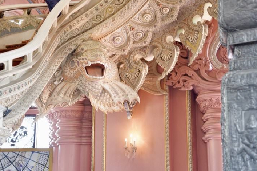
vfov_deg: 13.8
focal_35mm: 99
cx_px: 99
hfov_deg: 20.6
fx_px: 707
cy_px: 54
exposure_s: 1/80
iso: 800
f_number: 2.8
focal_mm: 70
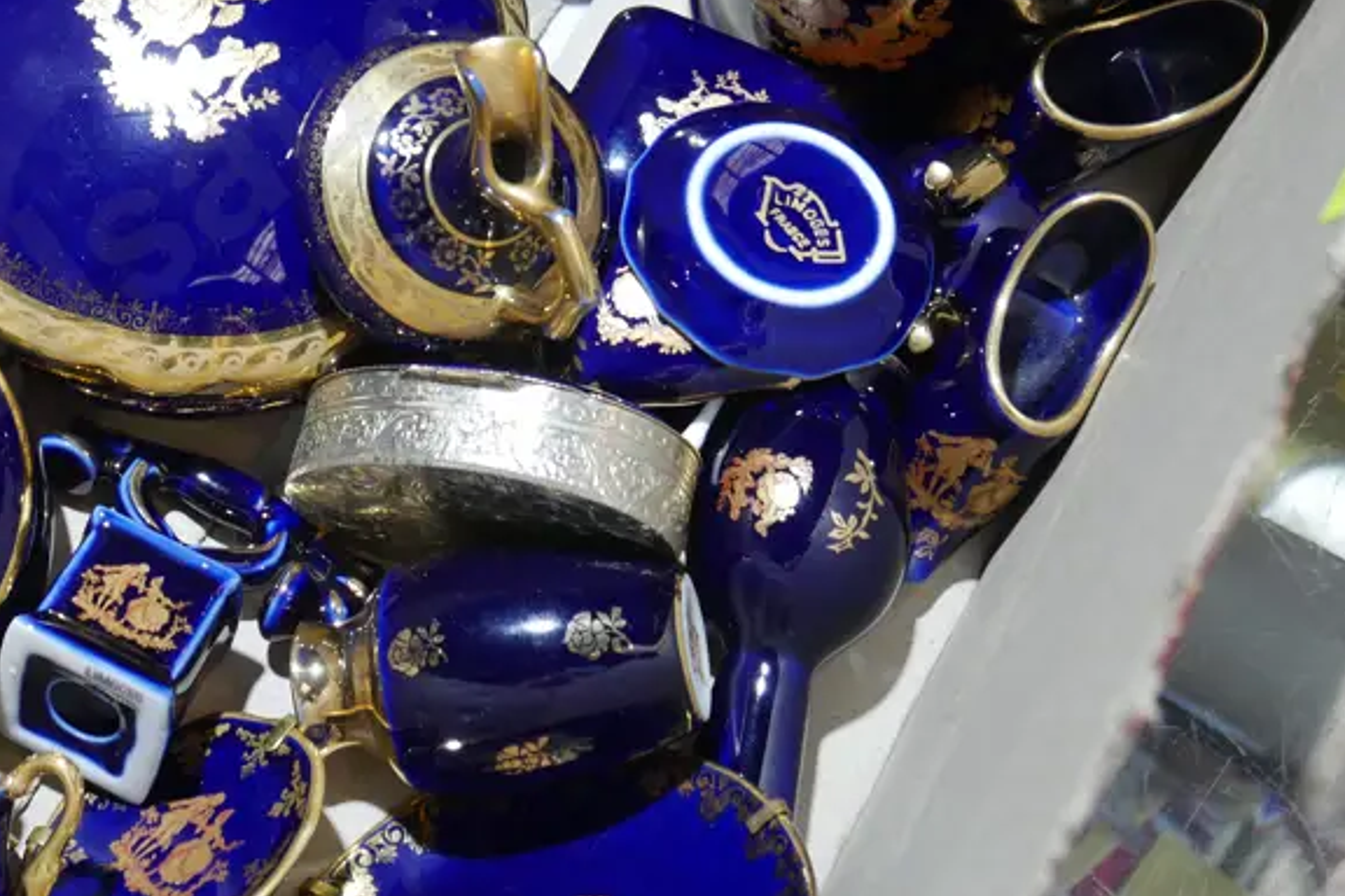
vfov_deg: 18.1
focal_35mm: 74
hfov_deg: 27.0
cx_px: 336
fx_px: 2765
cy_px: 94
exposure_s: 1/60
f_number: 4.4
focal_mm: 20
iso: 640
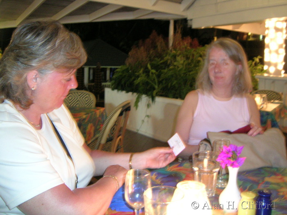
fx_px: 290
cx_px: 144
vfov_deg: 40.7
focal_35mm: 35
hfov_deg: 52.6
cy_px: 108
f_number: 2.8
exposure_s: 1.7
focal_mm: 5.4
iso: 200
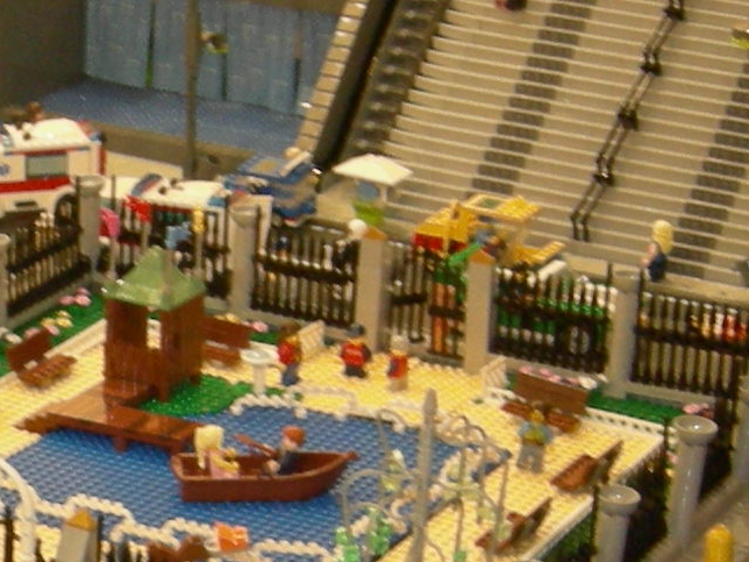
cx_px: -174
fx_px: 3311
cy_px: 610
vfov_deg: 9.6
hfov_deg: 12.6
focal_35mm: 153
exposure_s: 1/8
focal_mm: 8
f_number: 2.8
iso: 200
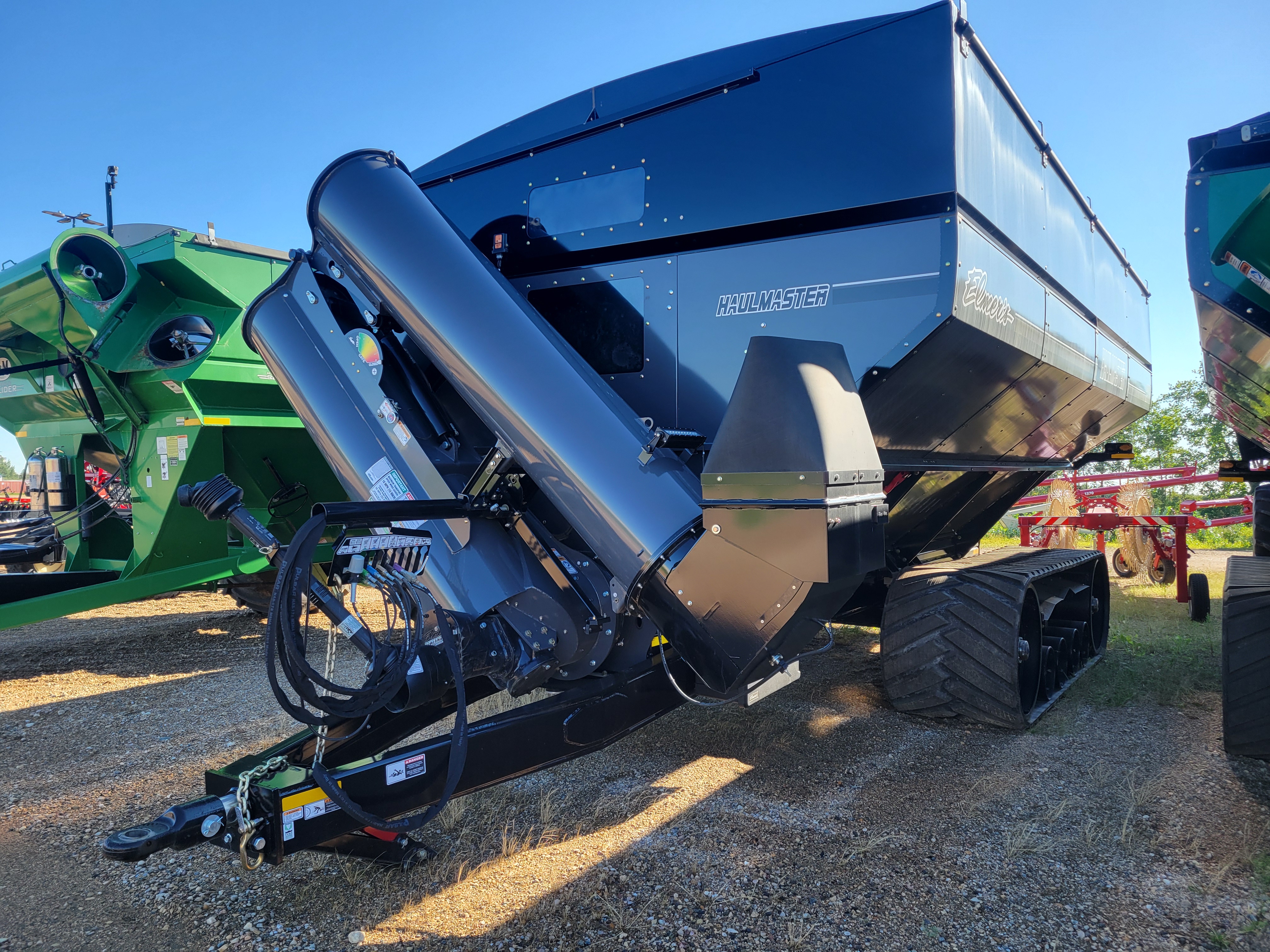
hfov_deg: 67.3
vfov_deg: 53.1
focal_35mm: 26
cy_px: 476
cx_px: 635
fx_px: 954
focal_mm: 5.4
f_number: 1.8
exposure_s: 1/523
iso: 40
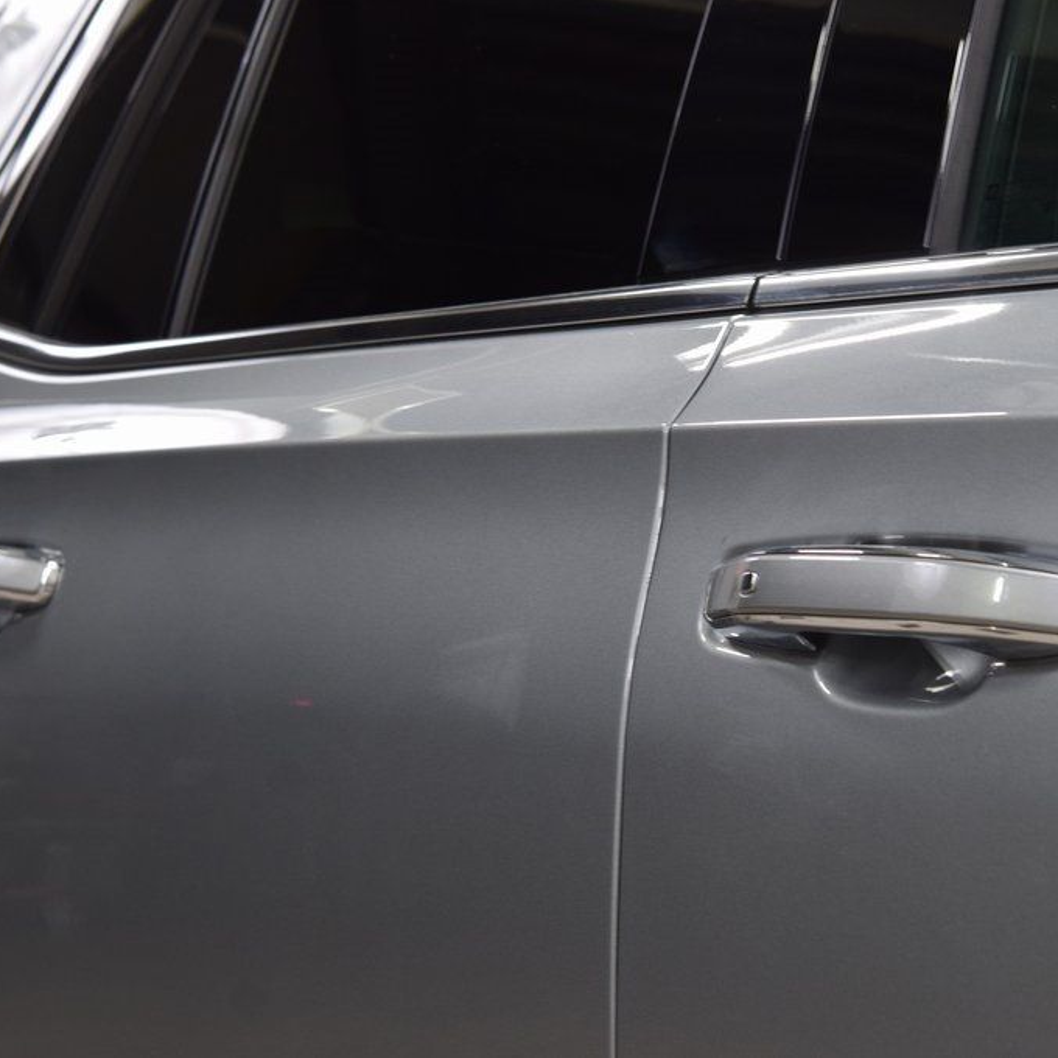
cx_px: 587
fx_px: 3320
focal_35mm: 96
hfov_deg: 18.1
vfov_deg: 18.1
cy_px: 528
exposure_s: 1/15
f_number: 6.3
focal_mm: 50
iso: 560
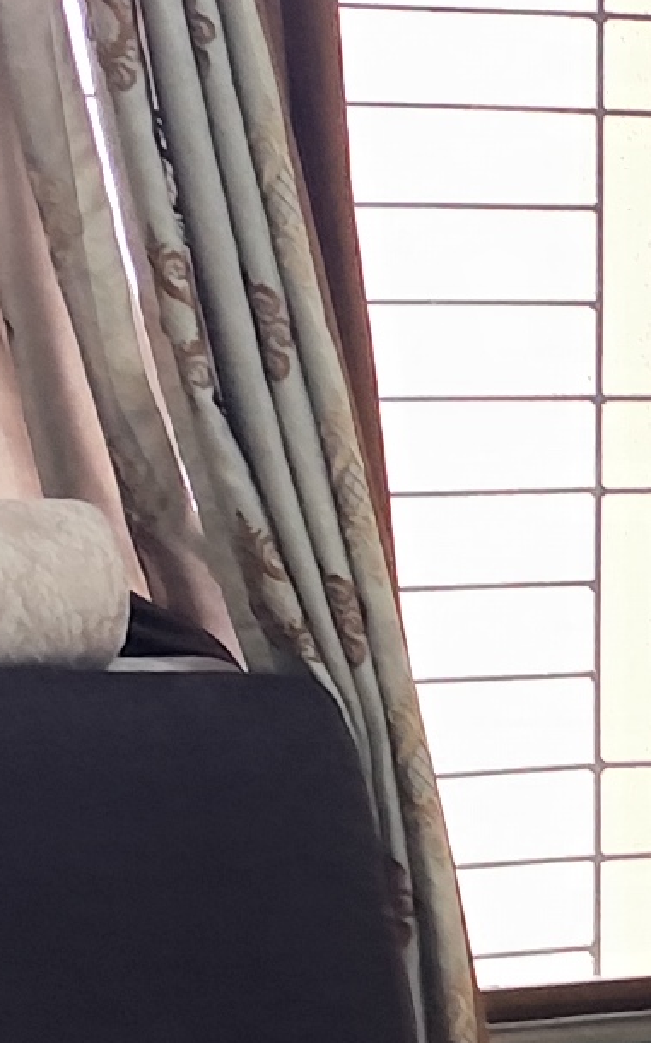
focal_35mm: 163
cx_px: 1328
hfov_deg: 7.7
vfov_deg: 12.8
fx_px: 4629
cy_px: 857
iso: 640
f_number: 1.65
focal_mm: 6.19
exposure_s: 1/25
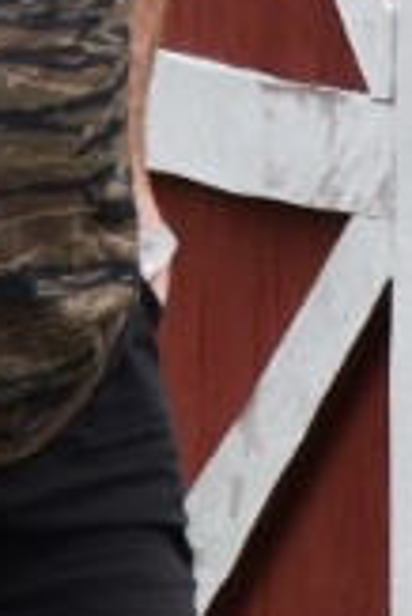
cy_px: -359
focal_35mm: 1113
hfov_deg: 1.2
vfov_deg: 1.8
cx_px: 340
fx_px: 19057
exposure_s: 1/500
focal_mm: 105
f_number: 5.6
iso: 250
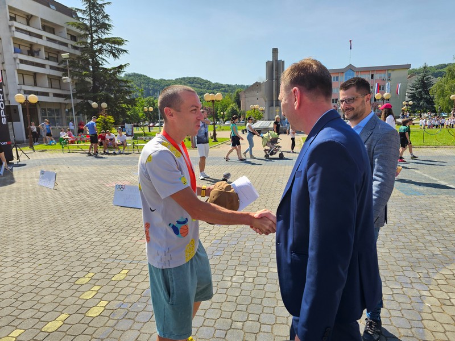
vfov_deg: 58.9
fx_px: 302
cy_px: 170
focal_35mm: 23
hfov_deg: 73.9
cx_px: 228
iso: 10
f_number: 1.7
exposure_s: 1/477
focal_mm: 6.3
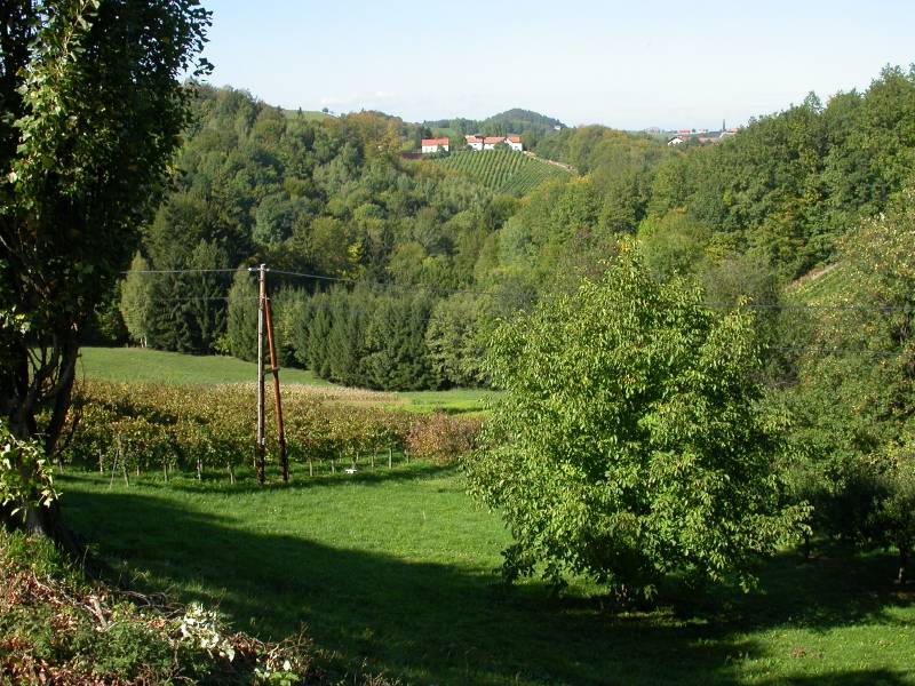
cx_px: 458
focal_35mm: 39
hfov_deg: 47.9
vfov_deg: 36.8
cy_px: 343
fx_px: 1031
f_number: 6
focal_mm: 8.2
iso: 100
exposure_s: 1/220
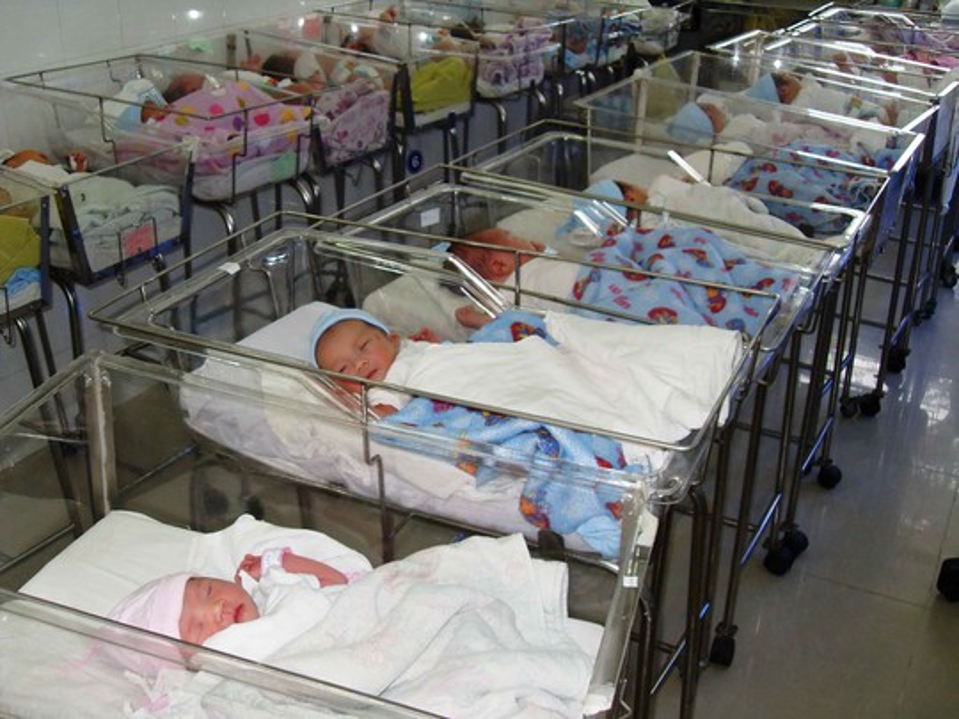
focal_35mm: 37
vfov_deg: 38.7
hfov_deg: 50.1
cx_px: 480
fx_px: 1025
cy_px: 360
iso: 100
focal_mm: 6.3
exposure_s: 1/45
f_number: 2.8
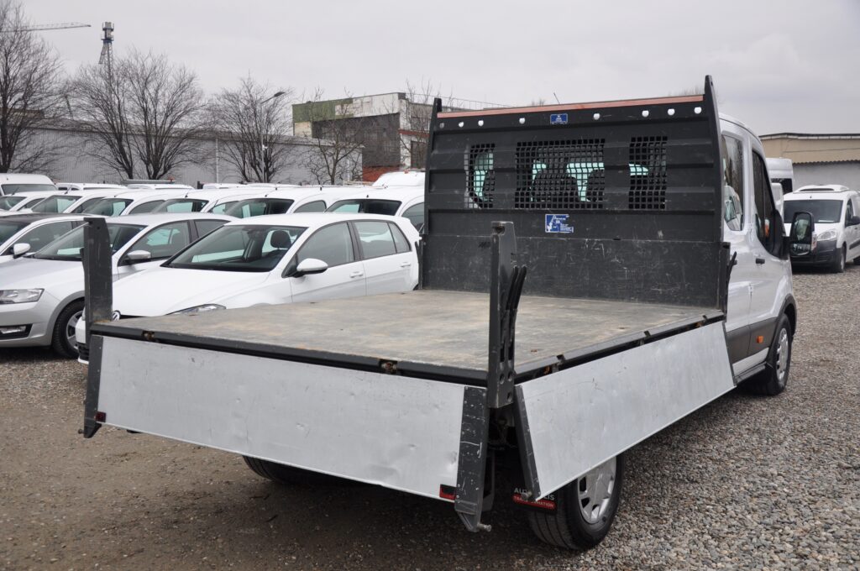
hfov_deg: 53.2
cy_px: 286
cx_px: 430
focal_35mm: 36
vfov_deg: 36.8
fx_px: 859
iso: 500
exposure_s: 1/125
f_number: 5.6
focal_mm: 24
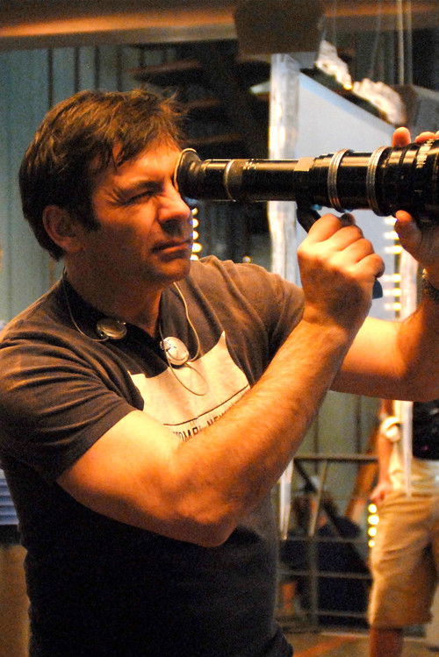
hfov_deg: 25.8
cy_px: 328
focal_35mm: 52
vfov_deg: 37.8
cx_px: 220
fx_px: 959
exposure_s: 1/50
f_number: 2.8
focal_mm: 35
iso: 800
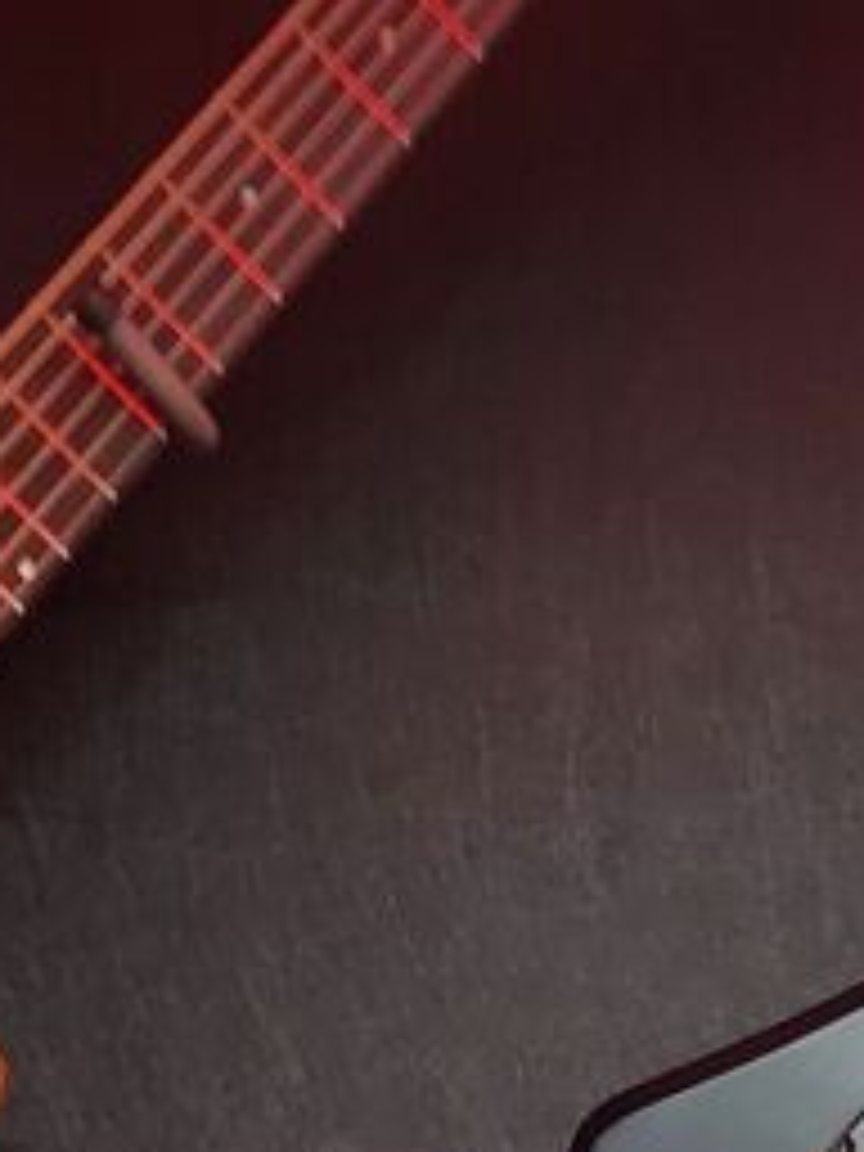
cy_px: 1832
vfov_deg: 16.3
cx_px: 742
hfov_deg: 13.6
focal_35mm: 108
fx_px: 3594
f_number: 1.8
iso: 1000
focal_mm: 6.4
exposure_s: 1/24
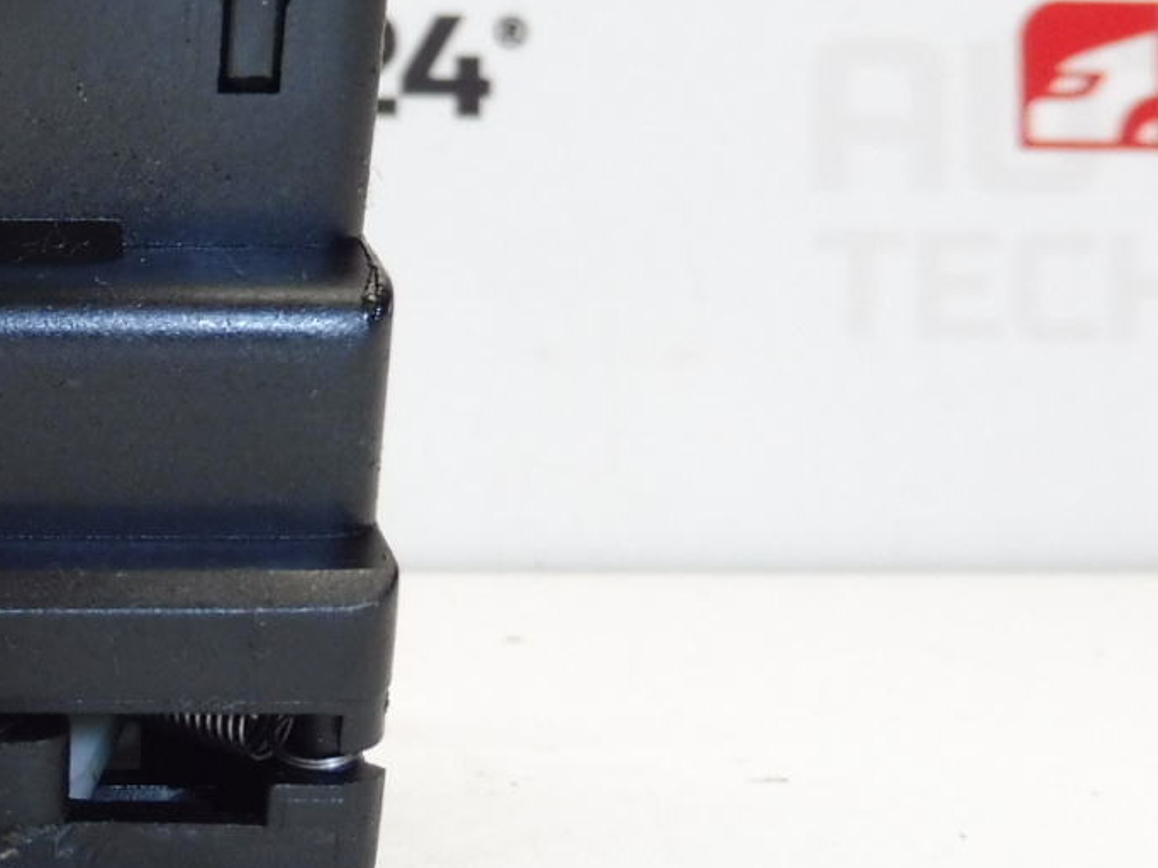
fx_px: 2509
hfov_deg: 24.2
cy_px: 322
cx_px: -131
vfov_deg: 19.6
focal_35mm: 75
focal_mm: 4.4
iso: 200
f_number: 3.5
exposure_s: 1/60
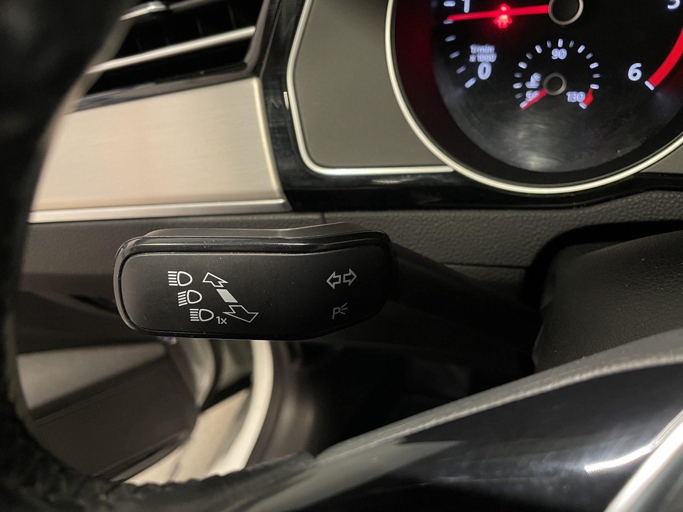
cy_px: 256
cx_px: 342
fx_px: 513
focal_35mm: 26
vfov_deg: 53.1
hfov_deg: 67.3
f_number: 1.6
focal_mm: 4.2
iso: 500
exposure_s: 1/56
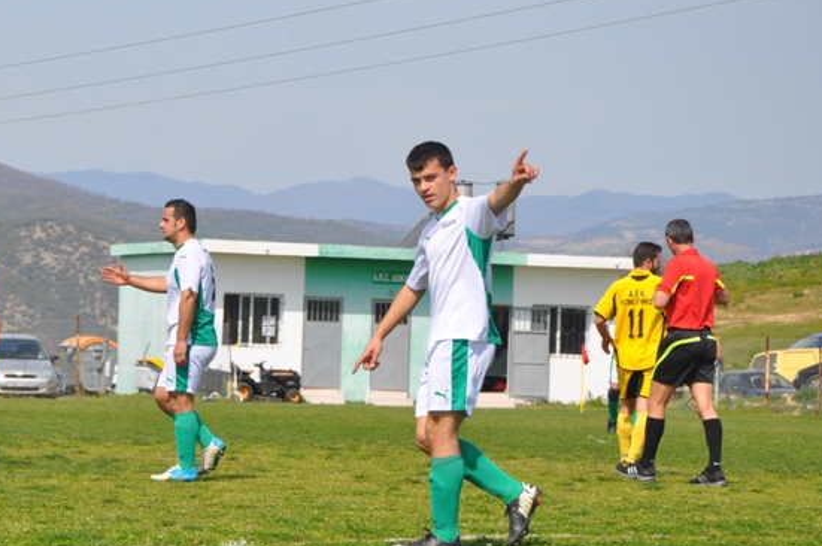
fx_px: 5010
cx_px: 270
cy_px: 289
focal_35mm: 220
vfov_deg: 6.2
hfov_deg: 9.4
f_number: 10
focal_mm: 105
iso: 200
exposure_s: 1/400
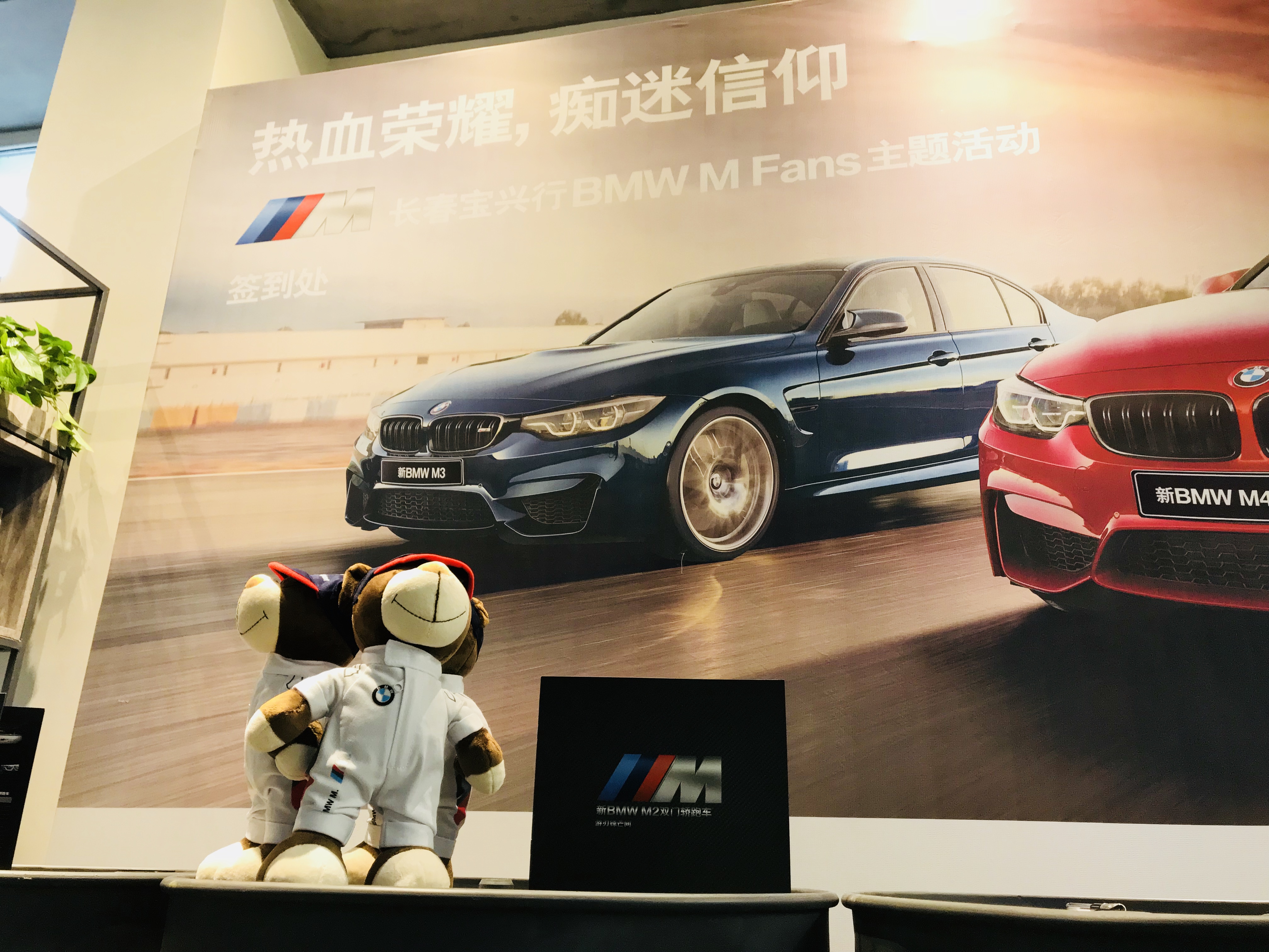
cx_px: 634
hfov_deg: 63.4
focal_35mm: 28
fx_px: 1026
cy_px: 476
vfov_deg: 49.7
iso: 80
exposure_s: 1/30
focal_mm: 3.99
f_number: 1.8
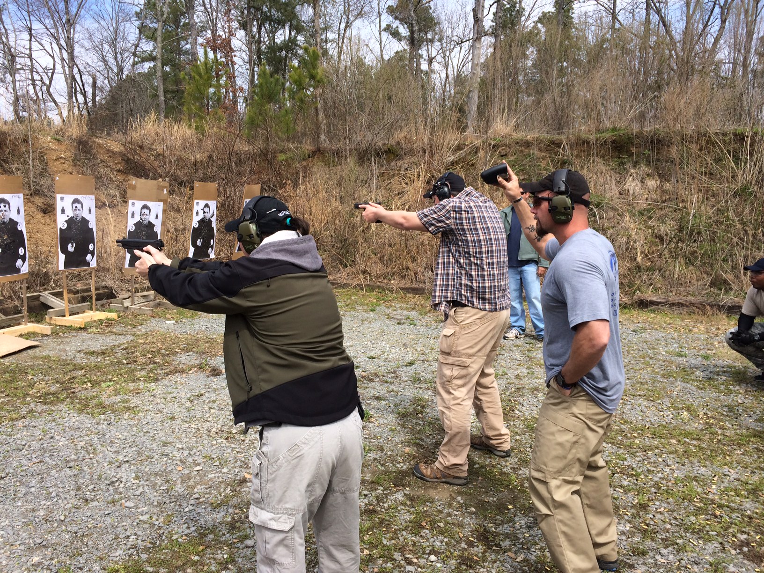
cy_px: 286
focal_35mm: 30
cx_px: 382
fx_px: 662
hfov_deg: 60.0
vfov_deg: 46.8
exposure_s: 1/1140
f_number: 2.2
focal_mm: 4.12
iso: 32
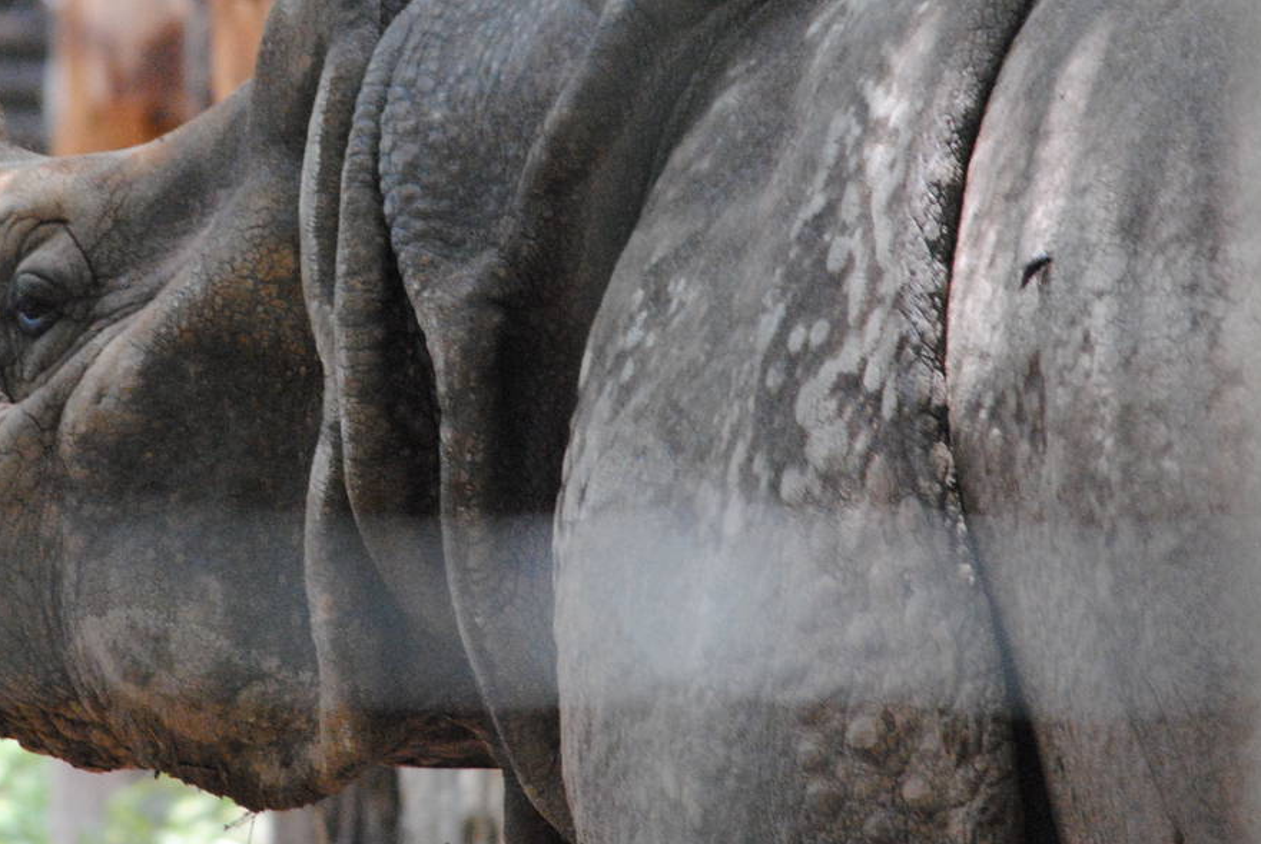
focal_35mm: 599
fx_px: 21009
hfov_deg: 3.4
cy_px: 192
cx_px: 292
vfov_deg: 2.3
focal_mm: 220
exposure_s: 1/500
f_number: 5.3
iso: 1600
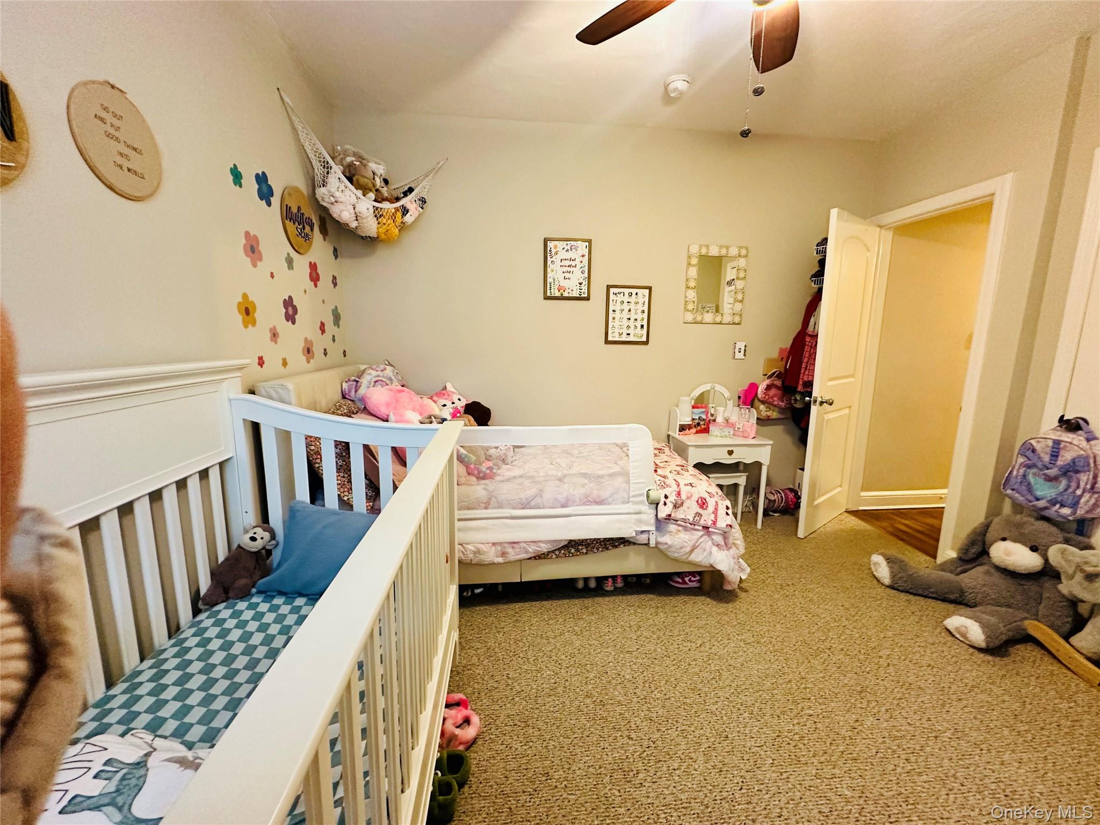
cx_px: 550
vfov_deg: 85.7
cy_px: 412
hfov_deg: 102.1
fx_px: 445
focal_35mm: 14
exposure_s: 1/60
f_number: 2.2
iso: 500
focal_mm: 2.22
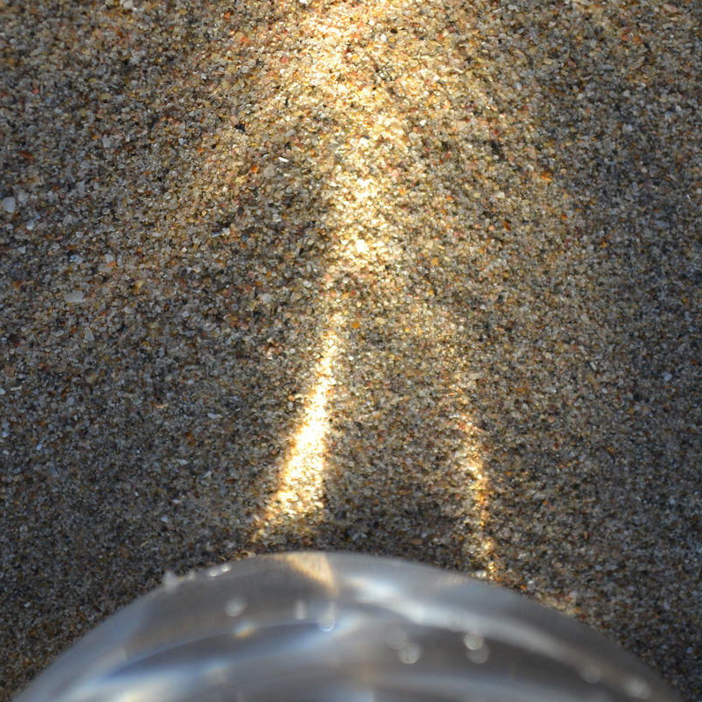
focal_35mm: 106
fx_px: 2424
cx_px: 350
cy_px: 250
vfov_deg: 16.5
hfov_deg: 16.5
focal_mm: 55
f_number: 6.3
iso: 400
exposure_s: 1/1600
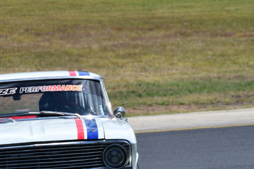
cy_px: 113
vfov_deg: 1.6
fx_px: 6166
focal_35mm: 874
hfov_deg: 2.4
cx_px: 56
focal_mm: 330
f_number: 11
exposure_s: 1/640
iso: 320
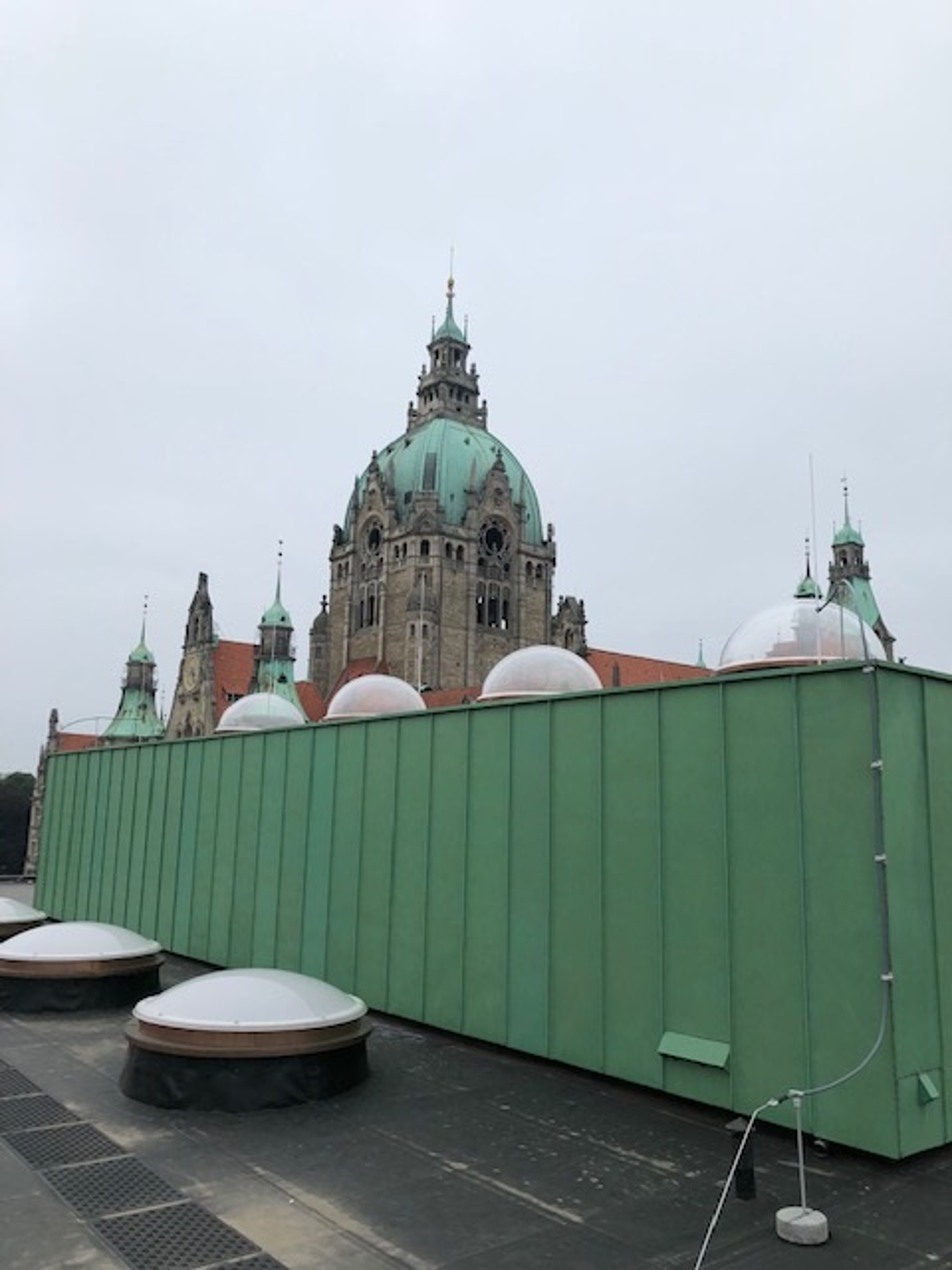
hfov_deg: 49.7
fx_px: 1027
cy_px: 635
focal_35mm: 28
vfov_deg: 63.4
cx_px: 476
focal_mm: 4
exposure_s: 1/873
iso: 20
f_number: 1.8
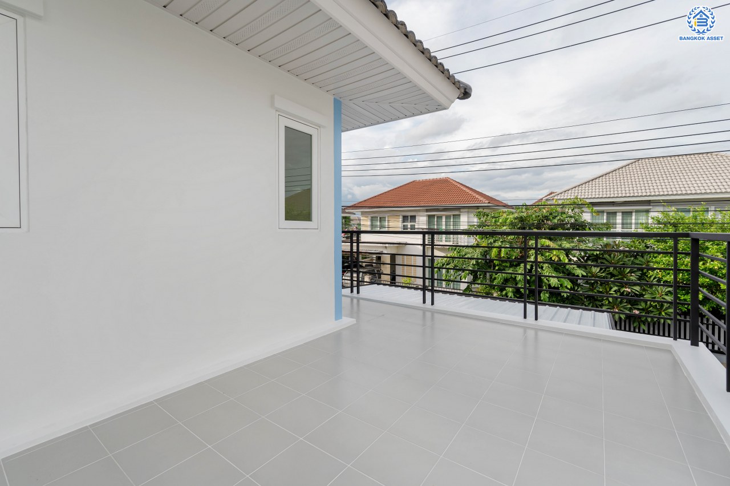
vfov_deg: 73.7
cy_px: 243
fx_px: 324
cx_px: 365
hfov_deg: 96.8
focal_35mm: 16
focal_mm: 16
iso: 100
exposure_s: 1/100
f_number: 5.6
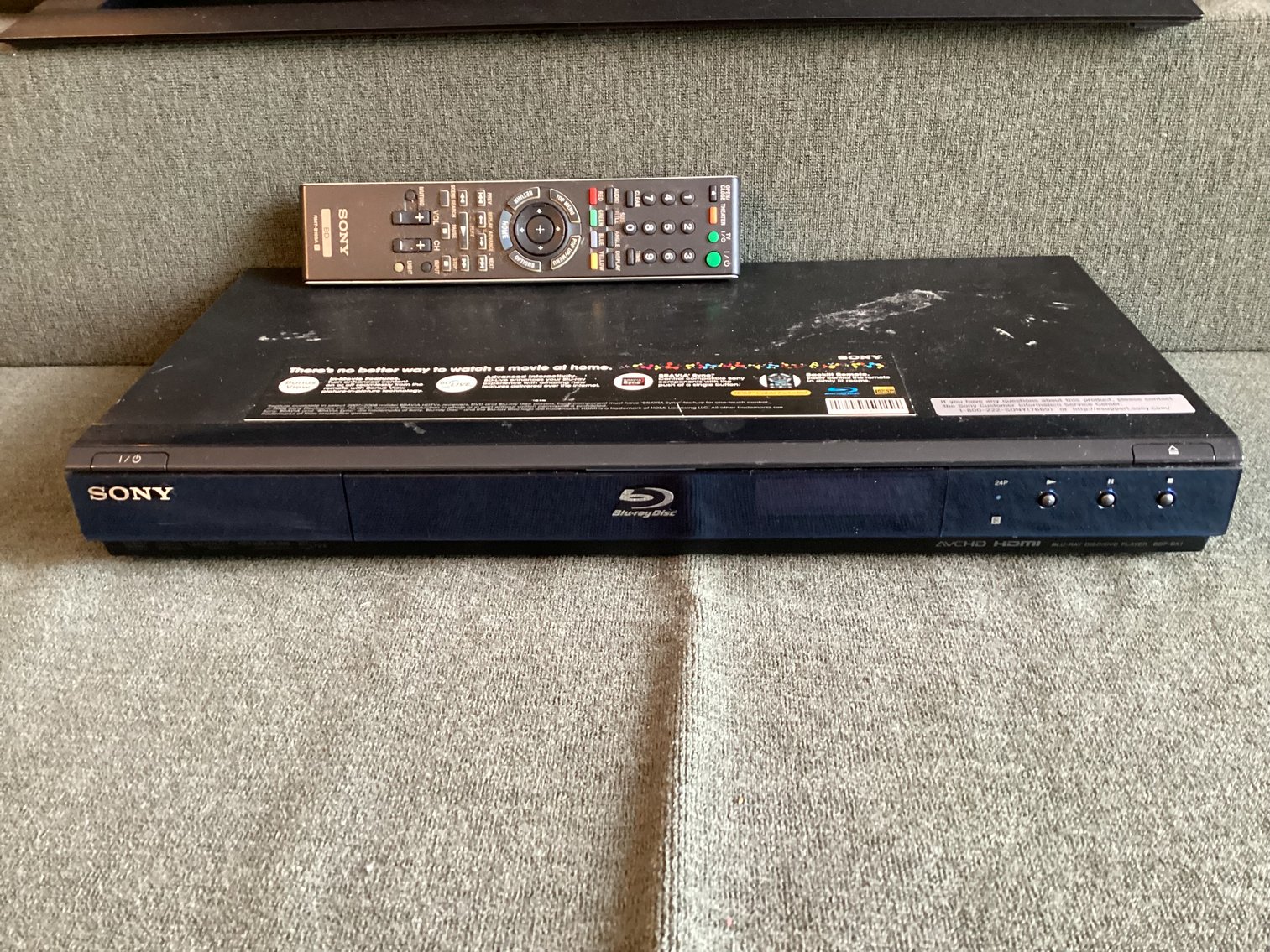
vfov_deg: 45.4
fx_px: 1137
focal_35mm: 31
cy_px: 476
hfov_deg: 58.3
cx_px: 635
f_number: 2.4
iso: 400
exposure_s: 1/25
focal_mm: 3.3
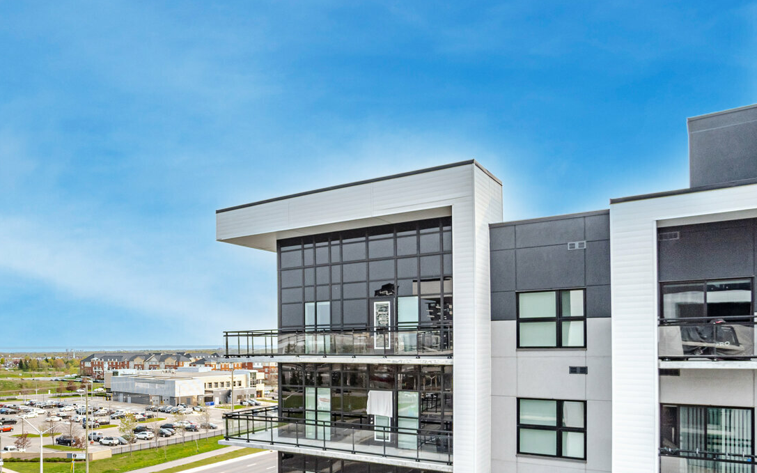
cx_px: 132
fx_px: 557
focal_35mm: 27
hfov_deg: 61.6
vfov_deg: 44.3
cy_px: 360
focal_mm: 10
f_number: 5.6
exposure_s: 1/400
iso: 50
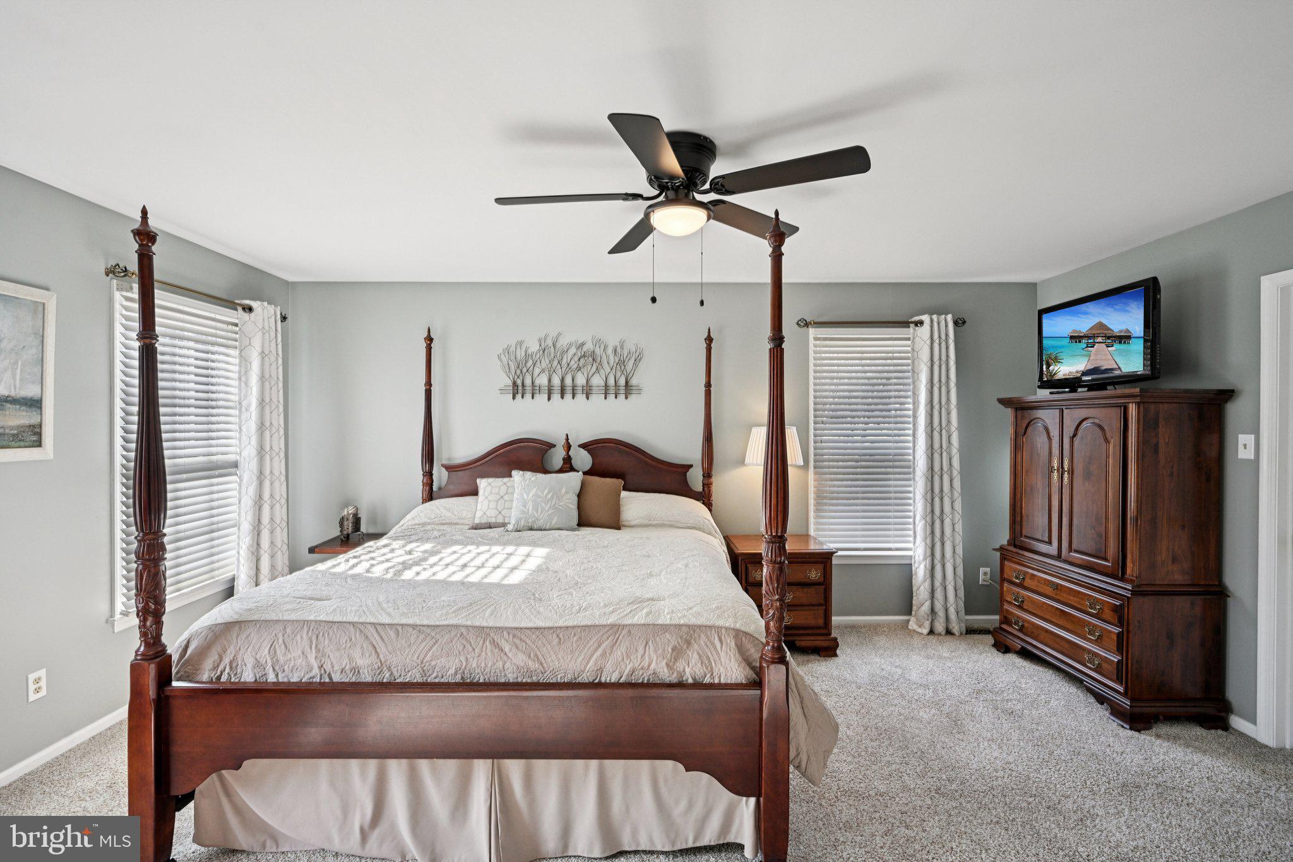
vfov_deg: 73.7
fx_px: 575
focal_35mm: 16
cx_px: 646
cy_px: 431
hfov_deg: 96.7
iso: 800
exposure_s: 1/250
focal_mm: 16
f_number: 8
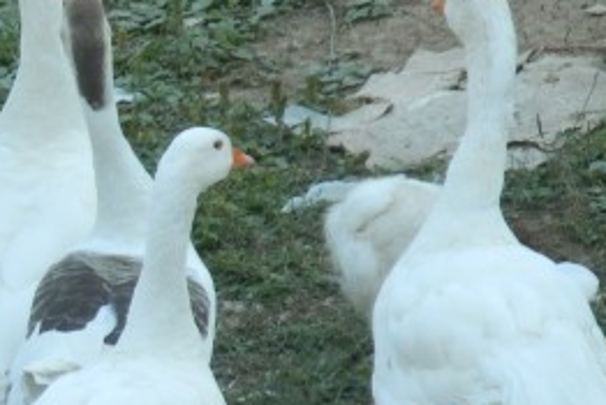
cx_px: -291
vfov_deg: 1.6
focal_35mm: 848
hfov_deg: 2.4
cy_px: 308
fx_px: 14282
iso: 200
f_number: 5.9
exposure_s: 1/160
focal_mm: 47.3
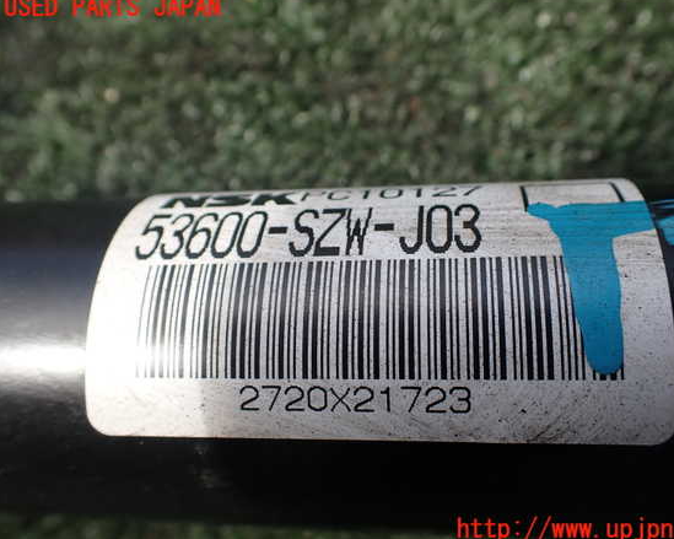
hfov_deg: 55.6
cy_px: 269
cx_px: 366
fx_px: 638
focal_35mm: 32
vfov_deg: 45.8
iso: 100
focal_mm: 5.4
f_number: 3.2
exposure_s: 1/500
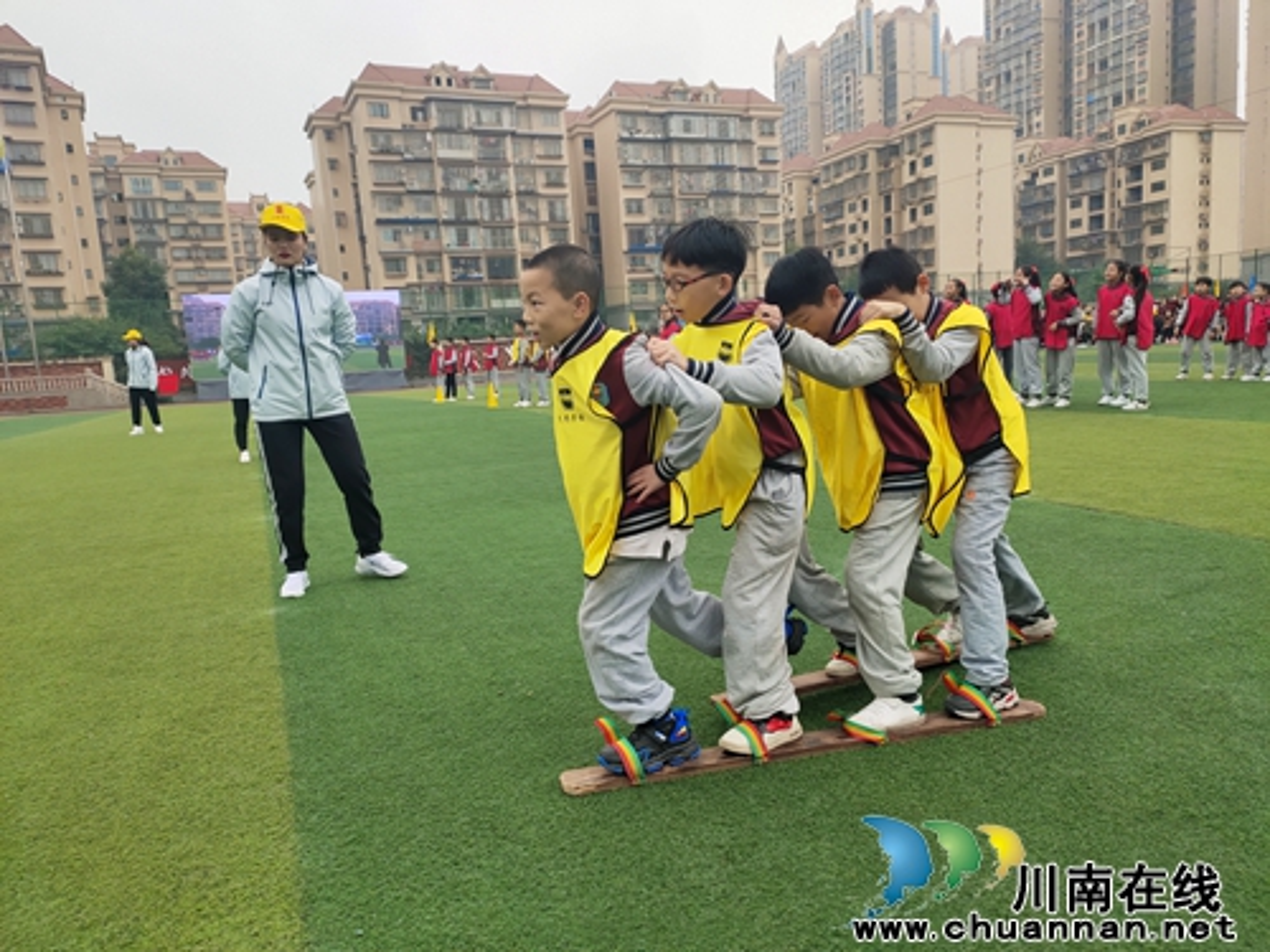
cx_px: 635
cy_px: 476
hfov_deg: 73.9
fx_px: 844
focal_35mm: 23
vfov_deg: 58.9
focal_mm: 4.76
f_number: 1.79
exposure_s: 1/427
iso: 56
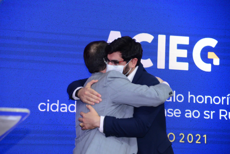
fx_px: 767
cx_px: 115
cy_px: 77
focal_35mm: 120
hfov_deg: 17.1
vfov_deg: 11.4
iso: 2500
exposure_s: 1/125
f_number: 4
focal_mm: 120
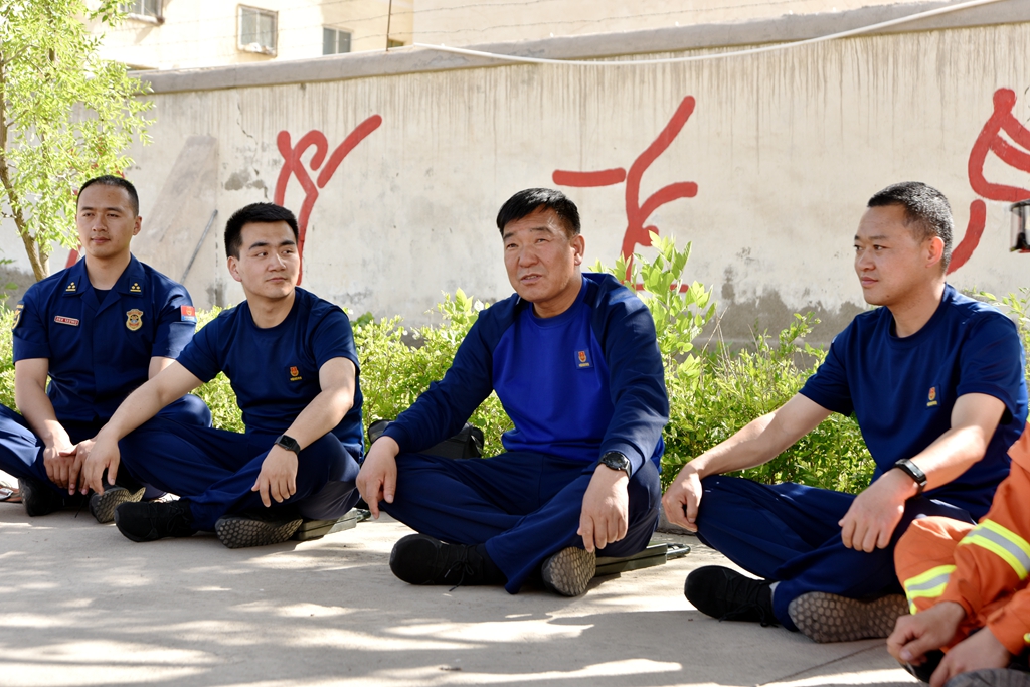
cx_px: 515
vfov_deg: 24.2
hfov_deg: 35.6
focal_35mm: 56
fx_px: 1602
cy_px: 344
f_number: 5.6
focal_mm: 56
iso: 100
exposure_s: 1/125
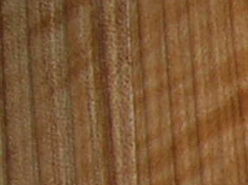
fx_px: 1925
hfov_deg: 6.5
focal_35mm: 269
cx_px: 832
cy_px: 369
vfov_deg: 5.4
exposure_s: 1/60.1
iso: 50
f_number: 4.9
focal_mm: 5.7
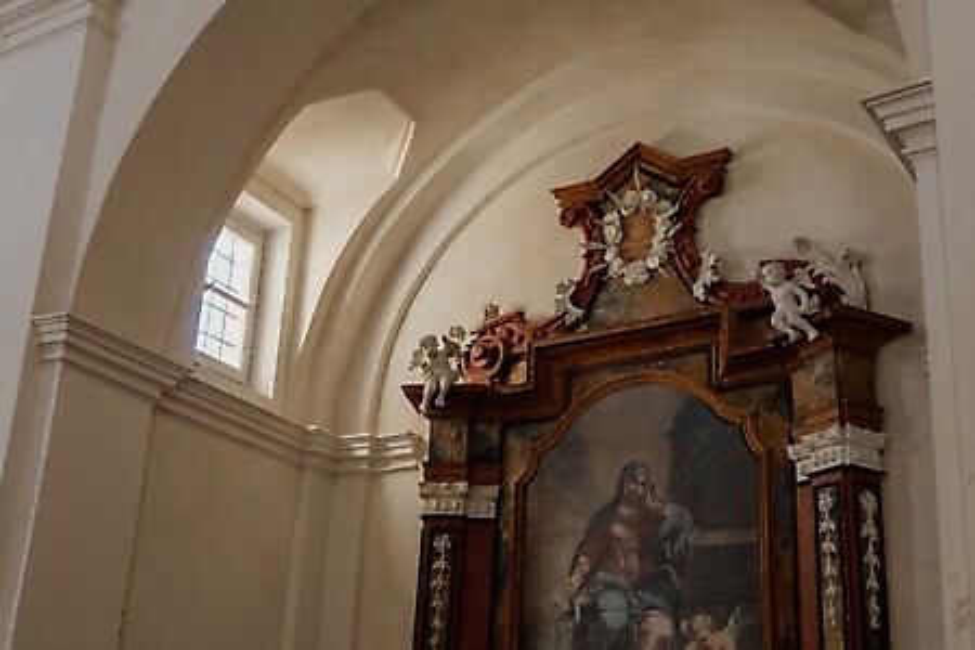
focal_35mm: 50
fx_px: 1354
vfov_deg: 27.0
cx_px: 488
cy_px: 325
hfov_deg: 39.6
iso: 160
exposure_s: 1/80
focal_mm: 50
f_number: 3.2
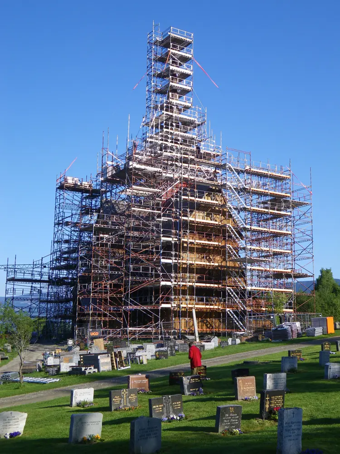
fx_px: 602
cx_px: 170
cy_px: 227
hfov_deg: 31.5
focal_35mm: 46
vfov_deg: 41.2
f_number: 3.3
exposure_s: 1/320
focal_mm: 8.2
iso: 64
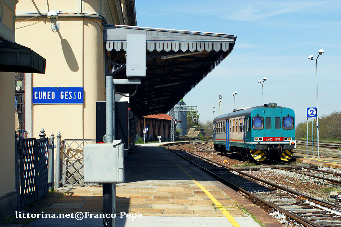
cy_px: 114
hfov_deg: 29.9
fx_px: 639
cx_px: 170
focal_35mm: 68
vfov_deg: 20.1
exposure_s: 1/400
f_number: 9
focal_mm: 45
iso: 200
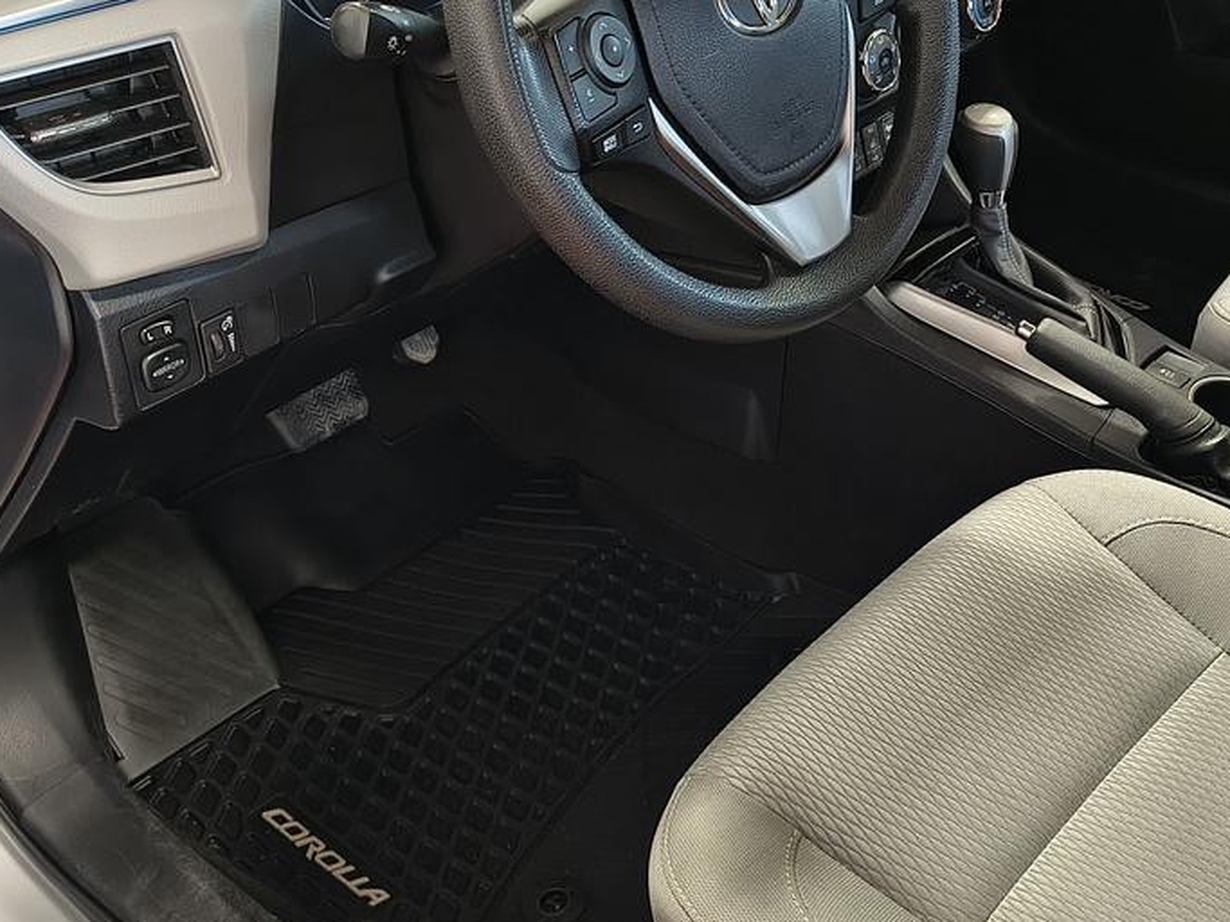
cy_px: 402
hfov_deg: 42.0
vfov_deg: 32.1
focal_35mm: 45
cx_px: 695
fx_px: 1599
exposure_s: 1/60
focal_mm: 5.56
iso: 647
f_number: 1.8
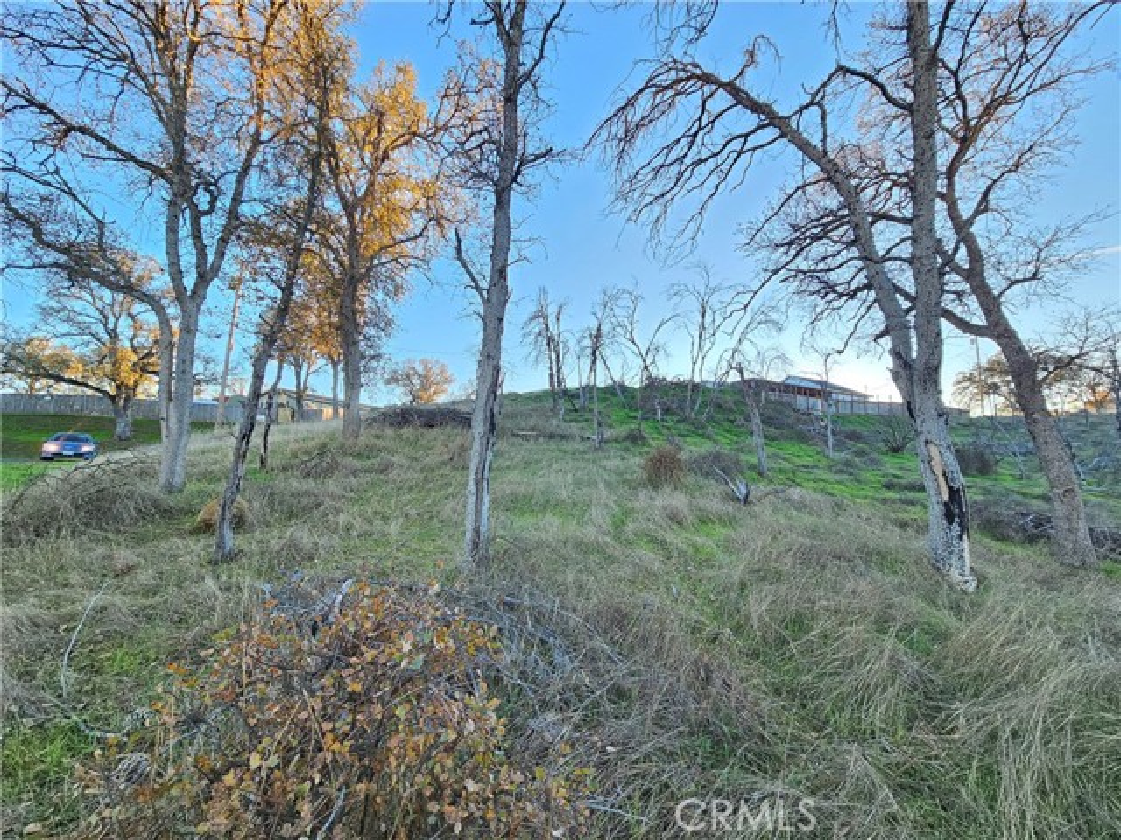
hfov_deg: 106.2
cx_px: 560
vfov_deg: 89.9
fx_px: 421
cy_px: 420
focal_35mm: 13
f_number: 2.2
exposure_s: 1/120
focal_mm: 2.2
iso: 80
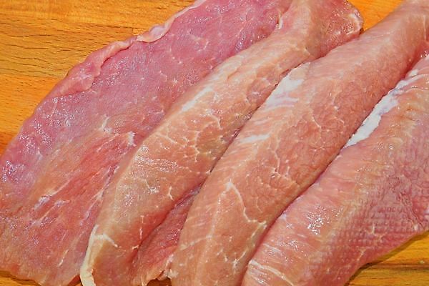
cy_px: 143
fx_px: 894
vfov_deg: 18.2
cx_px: 214
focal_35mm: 75
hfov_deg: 27.0
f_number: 9
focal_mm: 50
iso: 250
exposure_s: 1/30
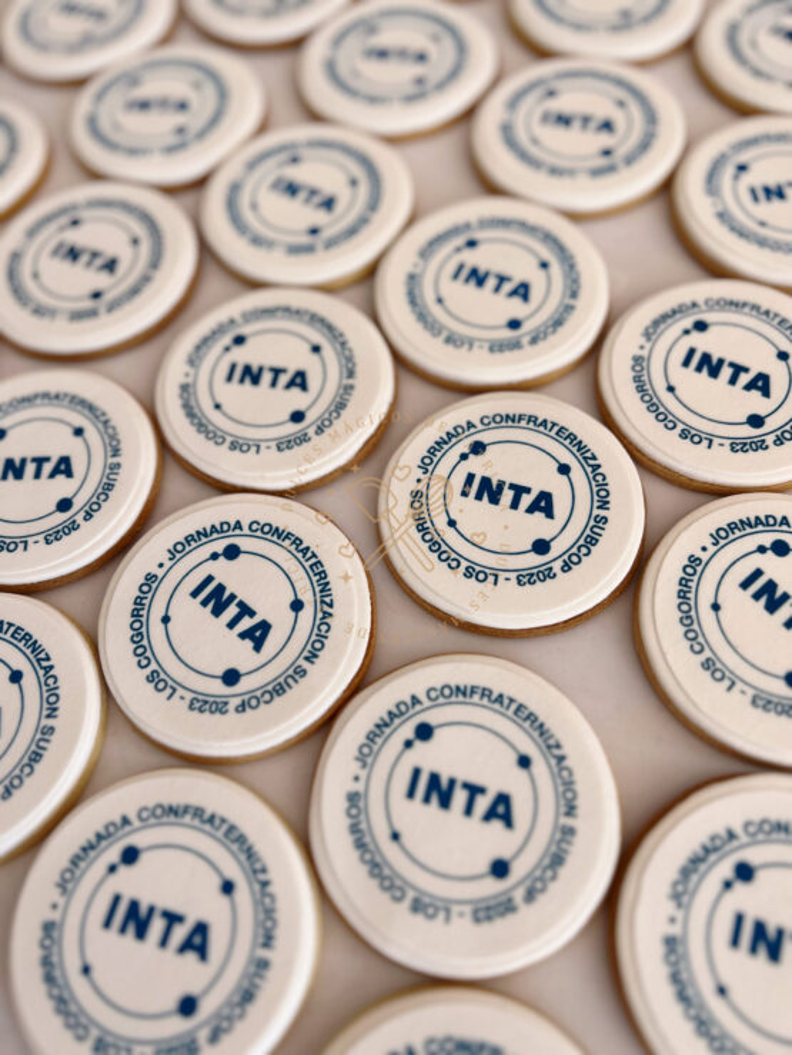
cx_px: 396
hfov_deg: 53.1
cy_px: 528
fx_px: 793
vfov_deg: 67.3
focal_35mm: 26
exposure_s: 1/250
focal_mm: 5.7
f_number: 1.5
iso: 40
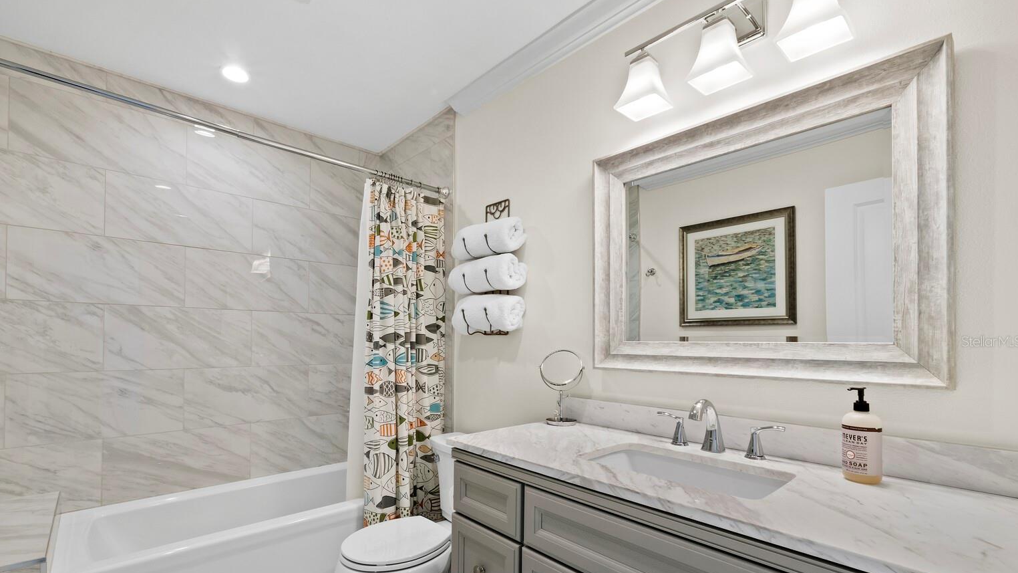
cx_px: 491
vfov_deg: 66.5
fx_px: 432
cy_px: 341
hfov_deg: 99.3
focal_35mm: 16
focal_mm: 7
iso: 320
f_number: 13
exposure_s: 1/3
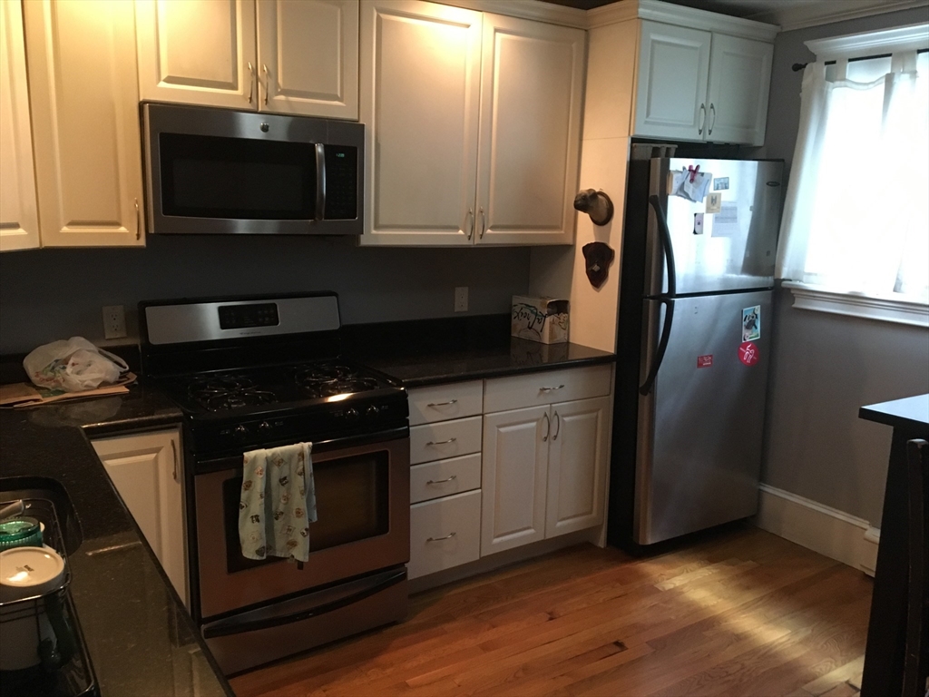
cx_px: 464
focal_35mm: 29
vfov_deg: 48.2
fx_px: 778
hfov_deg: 61.7
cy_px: 348
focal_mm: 4.15
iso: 250
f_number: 2.2
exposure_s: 1/15
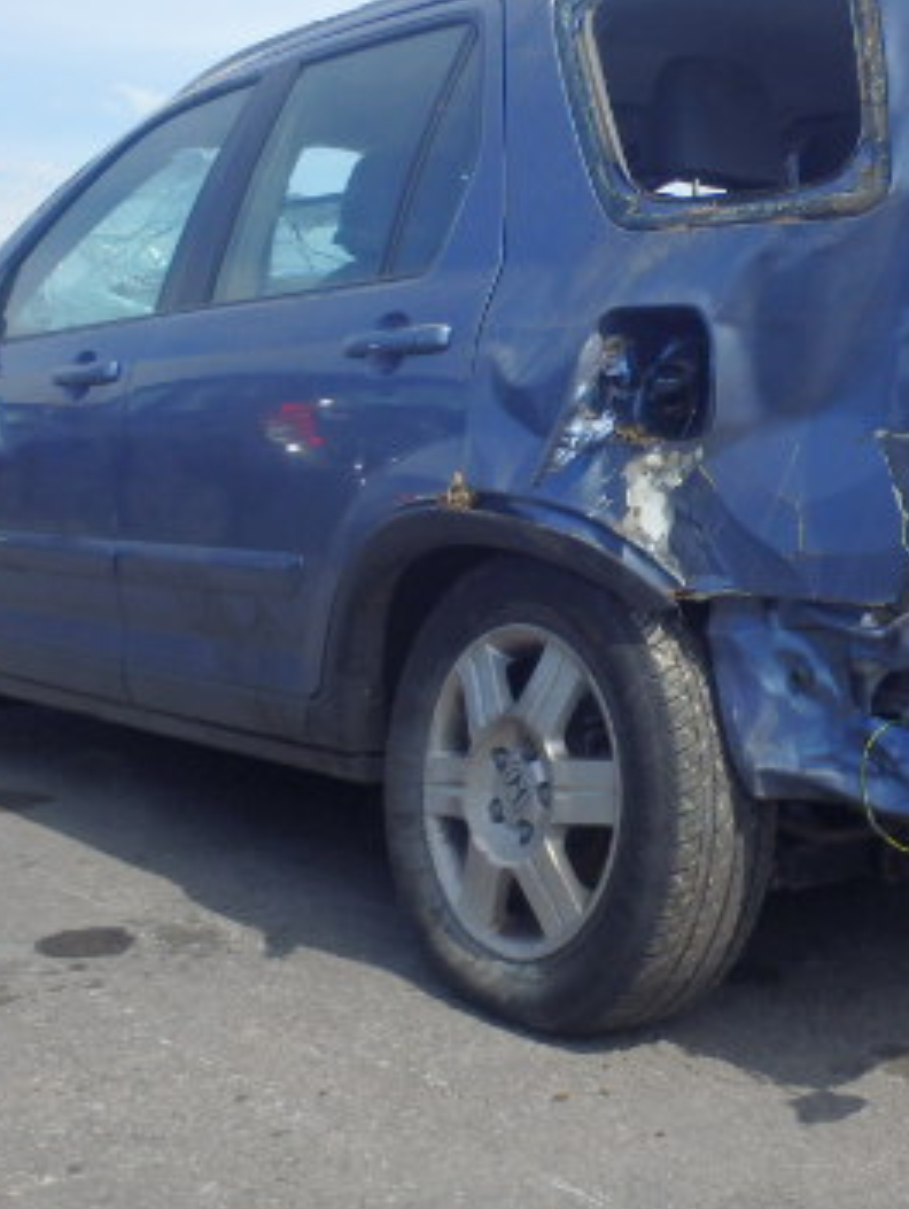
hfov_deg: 28.0
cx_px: 723
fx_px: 1782
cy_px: 410
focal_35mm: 51
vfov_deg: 37.1
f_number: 11
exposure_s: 1/100
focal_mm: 5
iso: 125
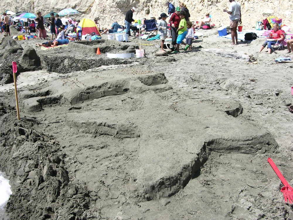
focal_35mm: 35
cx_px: 146
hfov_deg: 52.6
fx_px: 296
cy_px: 110
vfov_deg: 40.7
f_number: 7.1
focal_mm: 8.9
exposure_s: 1/124
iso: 50
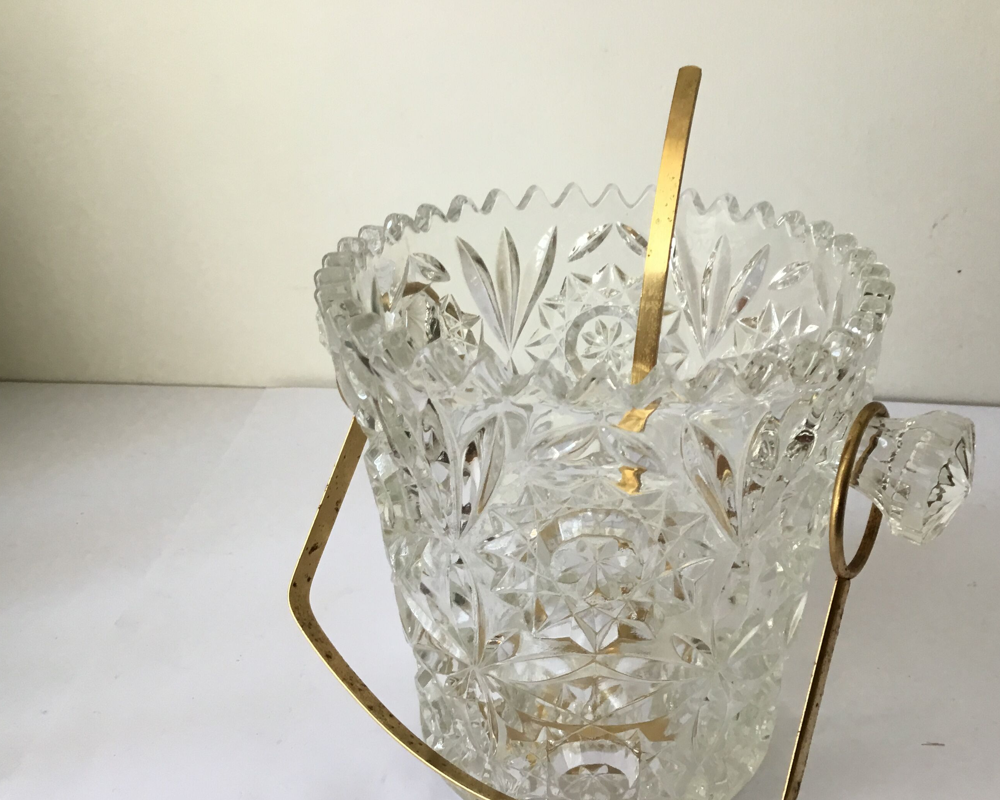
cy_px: 458
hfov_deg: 47.6
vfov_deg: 39.1
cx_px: 605
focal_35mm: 38
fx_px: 1125
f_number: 2.4
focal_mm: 3.3
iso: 64
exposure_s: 1/33
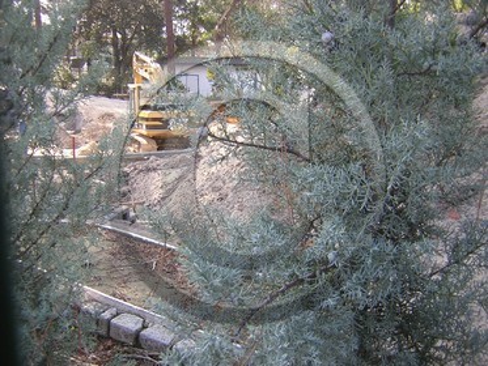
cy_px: 183
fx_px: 508
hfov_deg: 51.3
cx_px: 244
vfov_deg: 39.7
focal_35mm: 36
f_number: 2.6
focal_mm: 4.7
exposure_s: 1/132
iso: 100
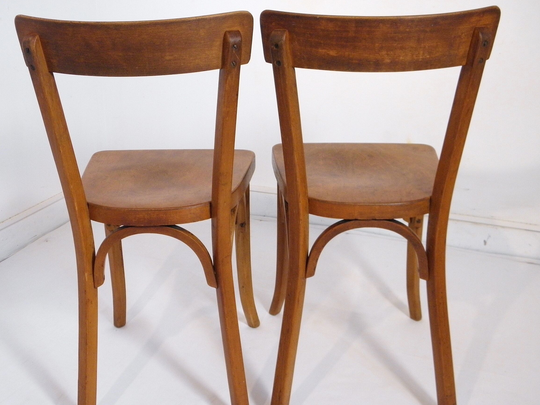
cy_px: 214
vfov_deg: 35.9
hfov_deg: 46.8
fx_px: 624
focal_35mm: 40
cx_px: 266
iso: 200
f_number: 3.7
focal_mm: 6.4
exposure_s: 1/30
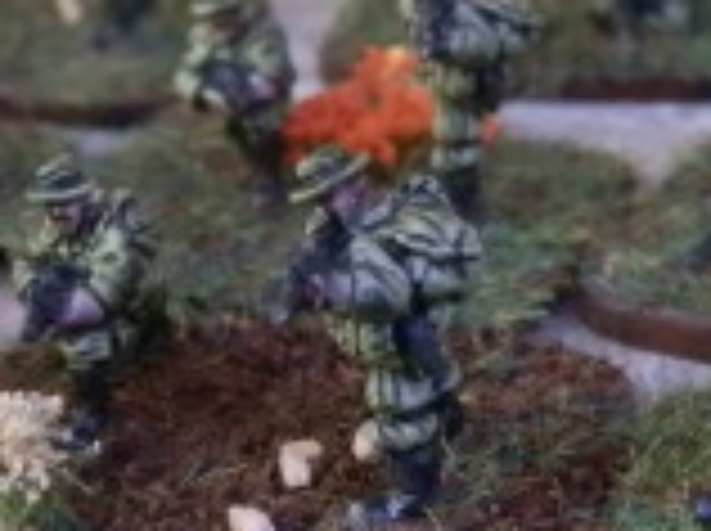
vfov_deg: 15.4
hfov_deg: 20.7
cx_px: 378
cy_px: 104
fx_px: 1948
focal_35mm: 95
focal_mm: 5
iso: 400
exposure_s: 1/80
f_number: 3.1
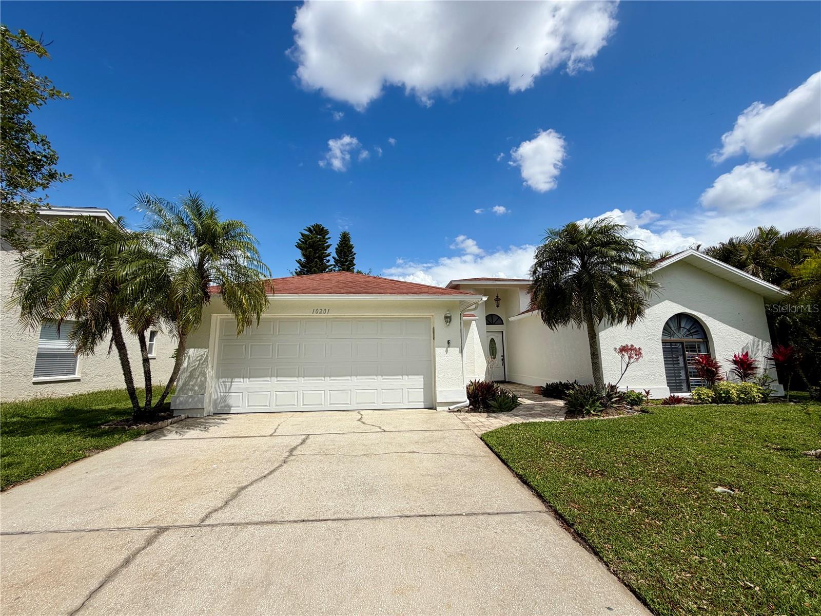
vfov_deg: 85.7
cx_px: 410
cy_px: 308
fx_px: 332
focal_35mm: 14
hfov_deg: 102.1
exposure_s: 1/1572
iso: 20
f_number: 2.2
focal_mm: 2.22
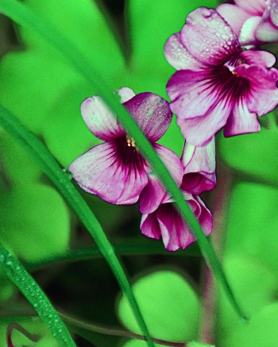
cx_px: 319
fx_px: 5560
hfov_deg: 2.9
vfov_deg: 3.6
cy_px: 38
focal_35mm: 541
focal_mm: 140
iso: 320
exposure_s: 1/250
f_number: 5.6
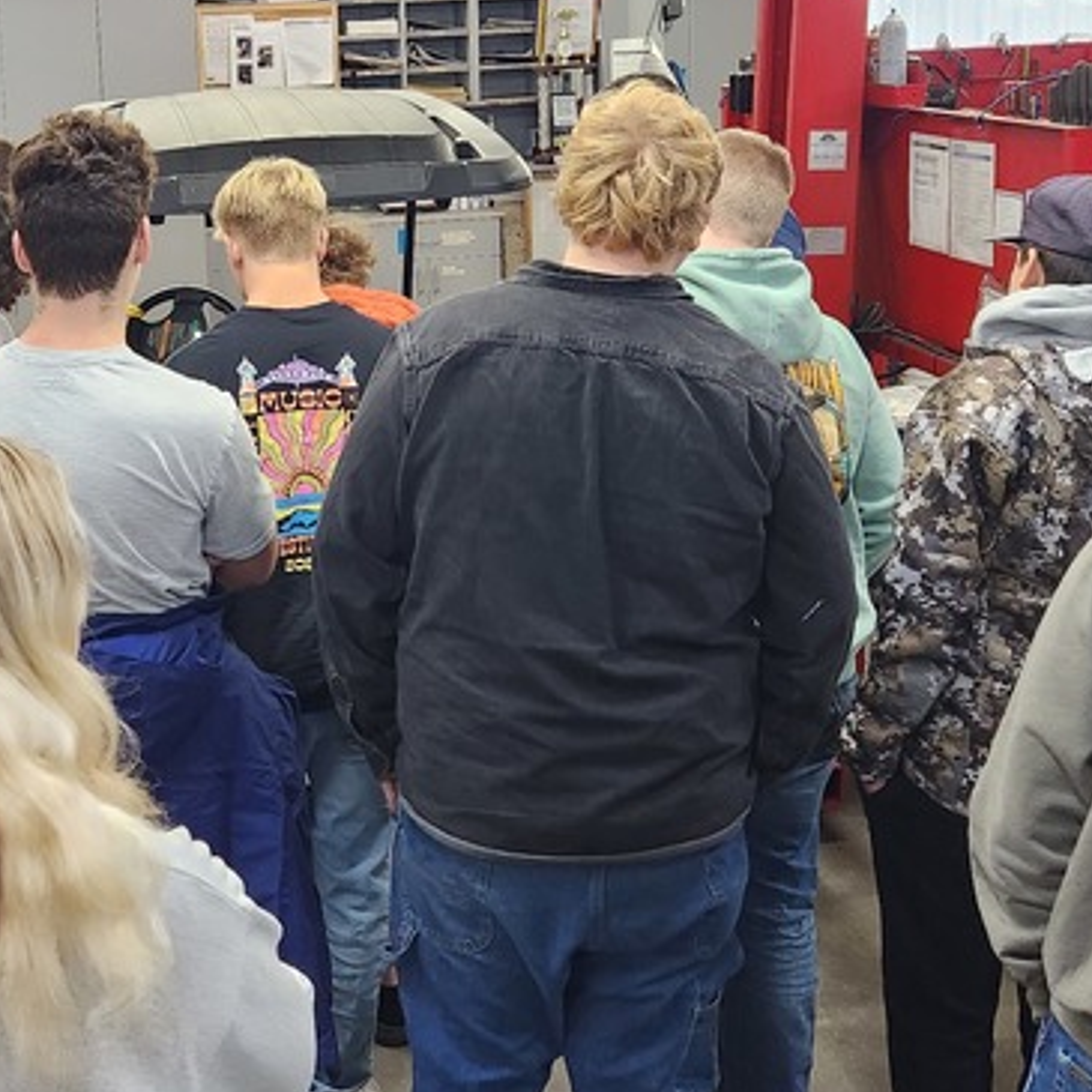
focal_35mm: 57
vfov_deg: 29.5
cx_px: 293
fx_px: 2034
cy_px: 242
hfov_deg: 29.6
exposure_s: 1/120
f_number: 1.8
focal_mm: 5.4
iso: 320
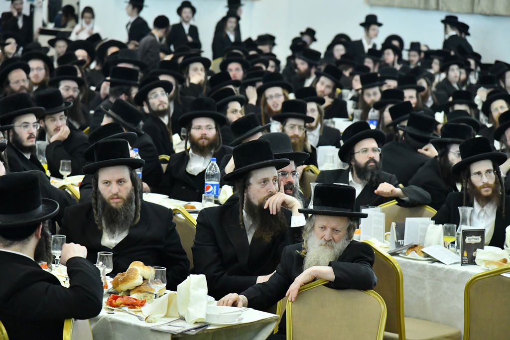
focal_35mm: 120
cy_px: 170
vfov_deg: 11.4
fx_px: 1700
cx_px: 255
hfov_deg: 17.1
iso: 4000
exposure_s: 1/250
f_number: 5
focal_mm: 120
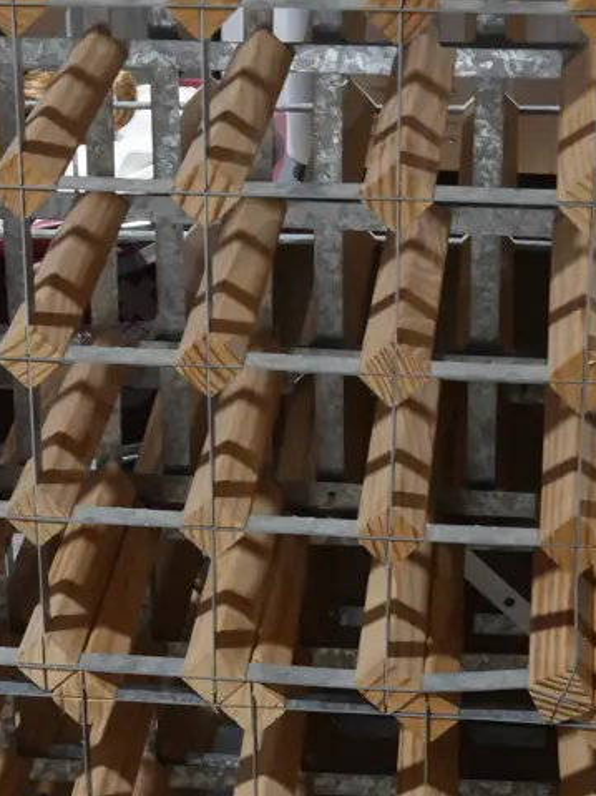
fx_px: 2457
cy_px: 424
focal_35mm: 107
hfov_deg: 13.7
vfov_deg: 18.4
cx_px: 79
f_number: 5.3
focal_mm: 25
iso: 640
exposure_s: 1/60
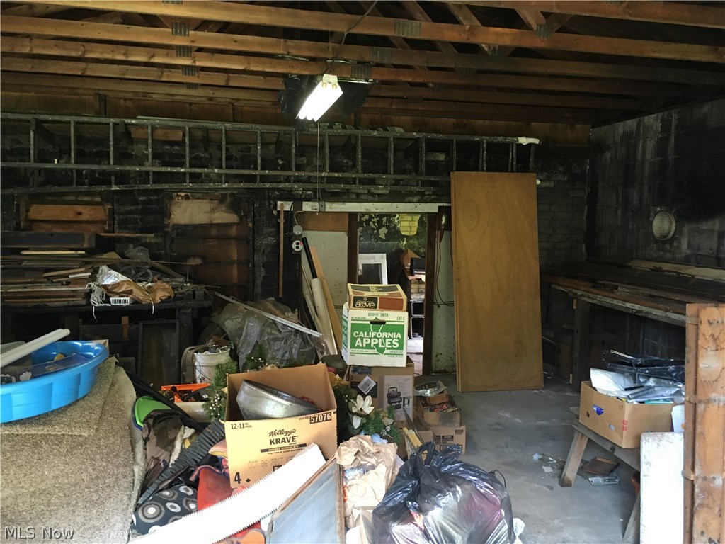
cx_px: 362
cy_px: 272
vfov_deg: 48.2
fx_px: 607
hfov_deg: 61.7
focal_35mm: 29
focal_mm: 4.15
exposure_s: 1/30
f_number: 2.2
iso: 160
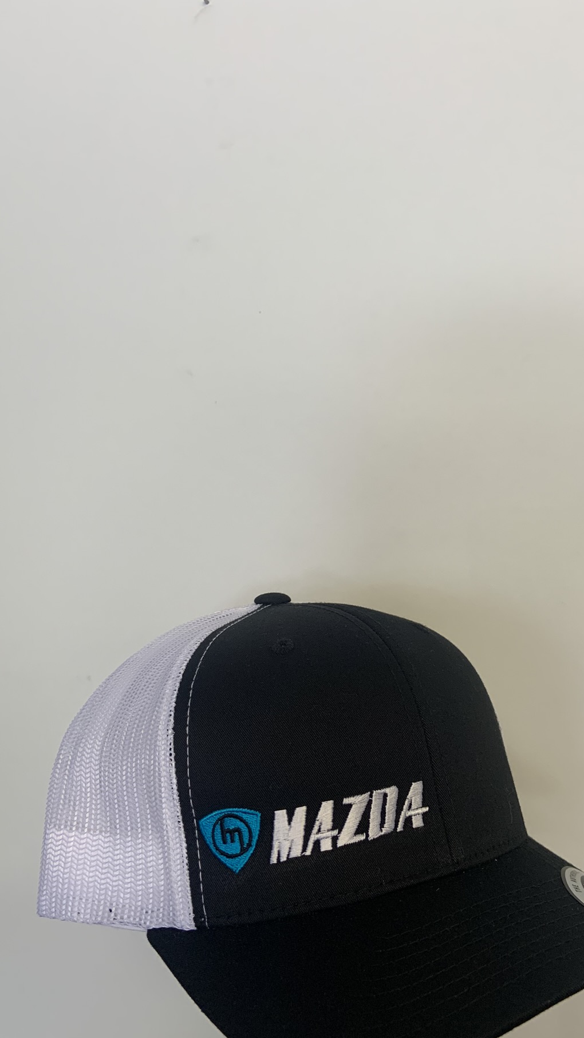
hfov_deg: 36.5
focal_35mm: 32
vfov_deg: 60.9
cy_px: 557
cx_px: 353
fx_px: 881
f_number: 1.8
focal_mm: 4.25
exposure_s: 1/100
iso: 64
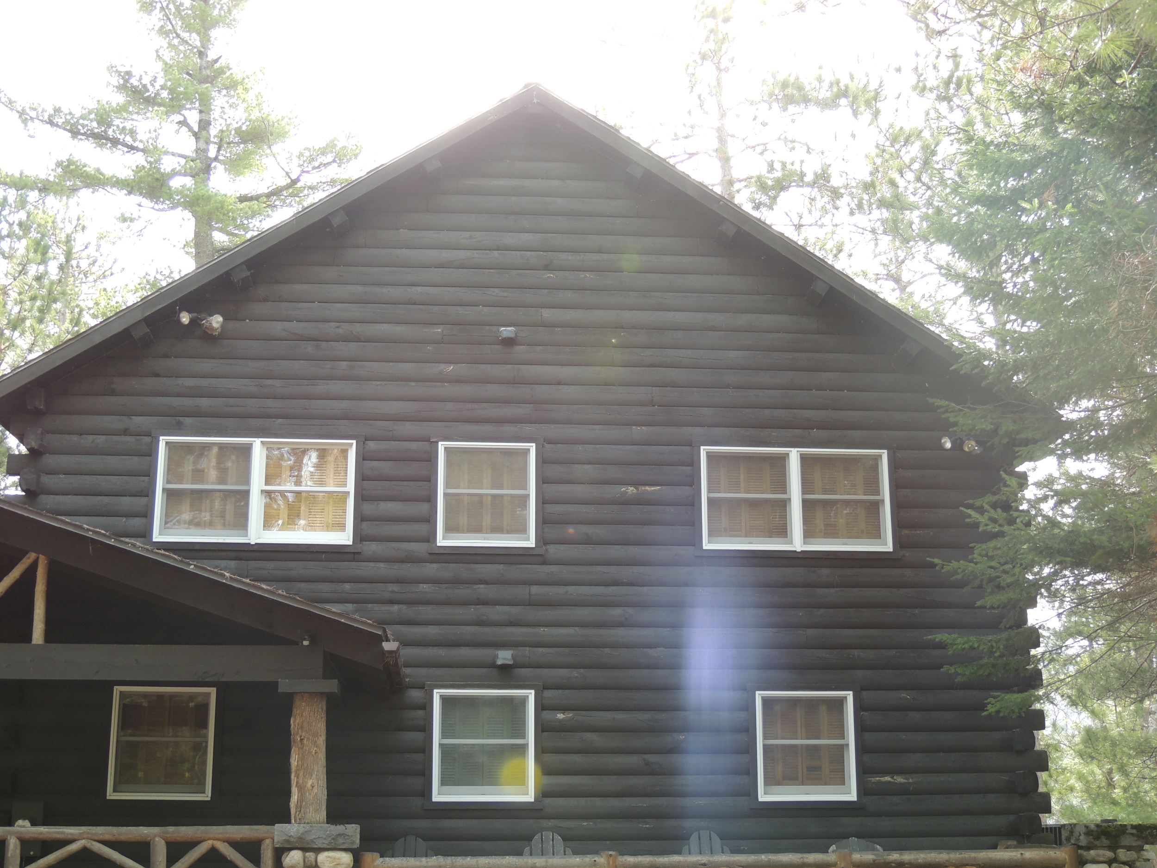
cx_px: 578
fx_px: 1571
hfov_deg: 40.4
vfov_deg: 30.9
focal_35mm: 47
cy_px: 434
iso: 100
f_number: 3.5
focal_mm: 8.3
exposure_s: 1/50
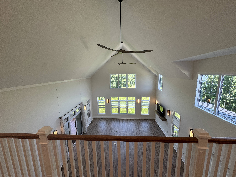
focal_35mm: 14
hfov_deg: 102.1
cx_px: 118
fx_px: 95
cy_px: 88
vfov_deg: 85.7
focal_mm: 2.22
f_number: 2.2
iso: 50
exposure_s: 1/120
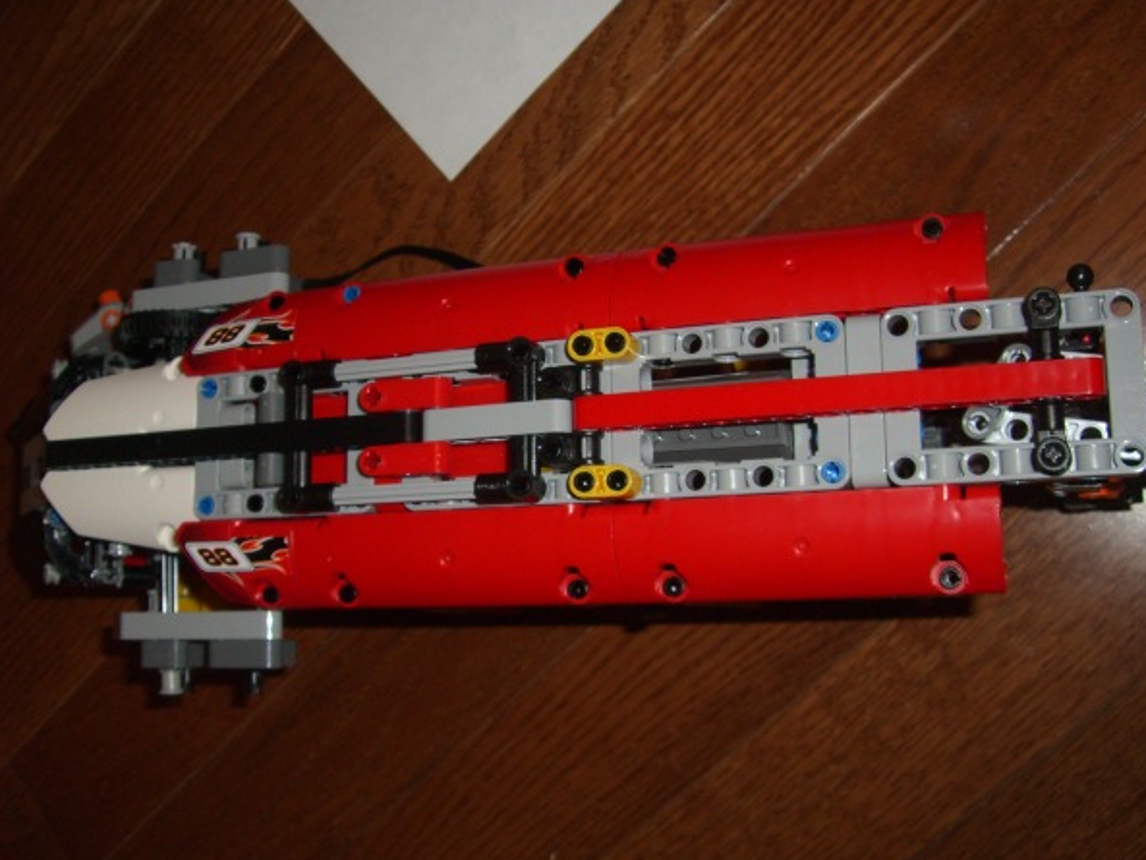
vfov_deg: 35.1
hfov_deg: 45.7
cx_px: 615
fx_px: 1358
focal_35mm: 41
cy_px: 441
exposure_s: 1/60
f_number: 2.7
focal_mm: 6.2
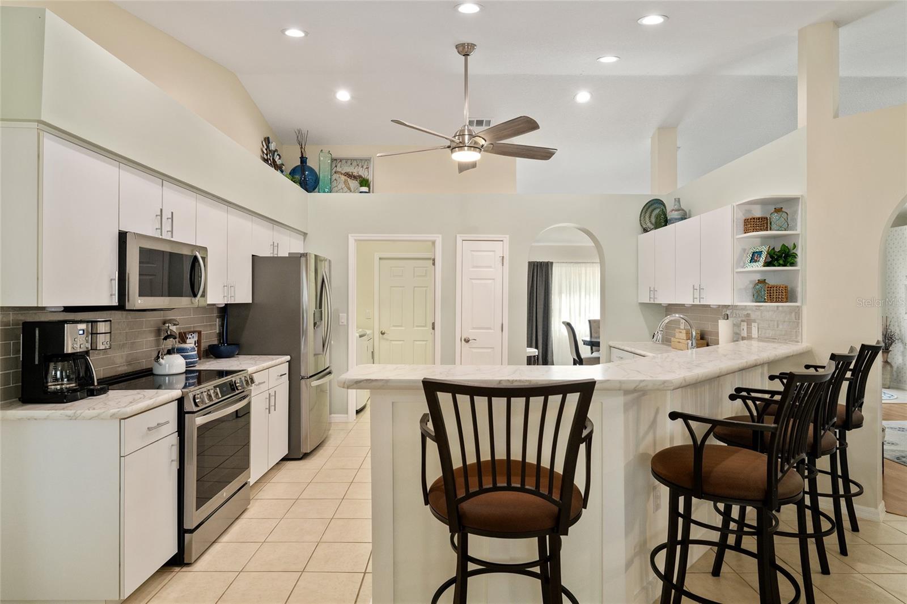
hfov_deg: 84.0
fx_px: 504
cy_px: 302
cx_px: 454
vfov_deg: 61.9
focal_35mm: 20
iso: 500
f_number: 8
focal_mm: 20
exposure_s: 1/20
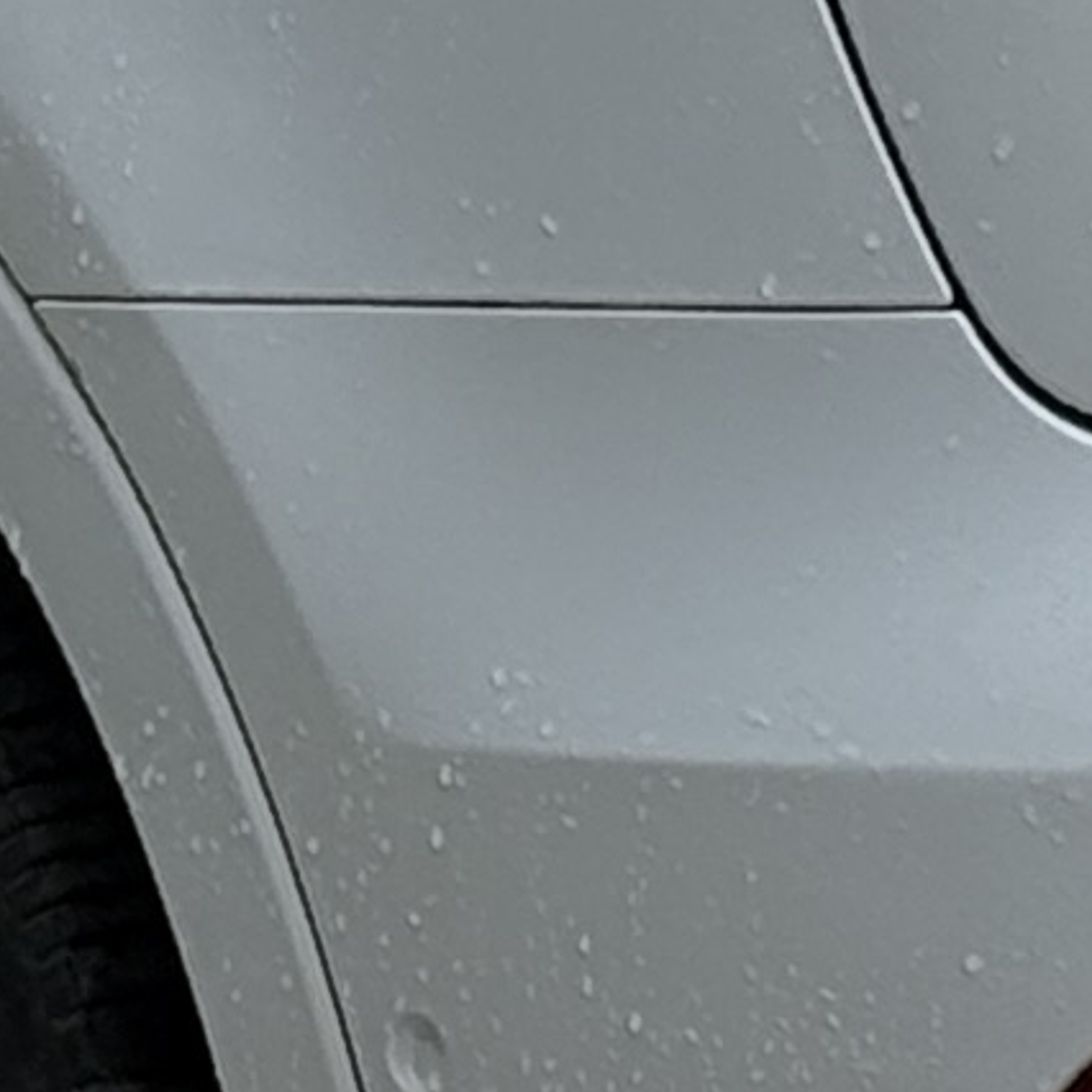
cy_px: -931
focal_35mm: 402
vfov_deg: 4.3
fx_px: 14348
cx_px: 907
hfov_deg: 4.4
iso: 64
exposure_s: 1/2976
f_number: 1.78
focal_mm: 6.76
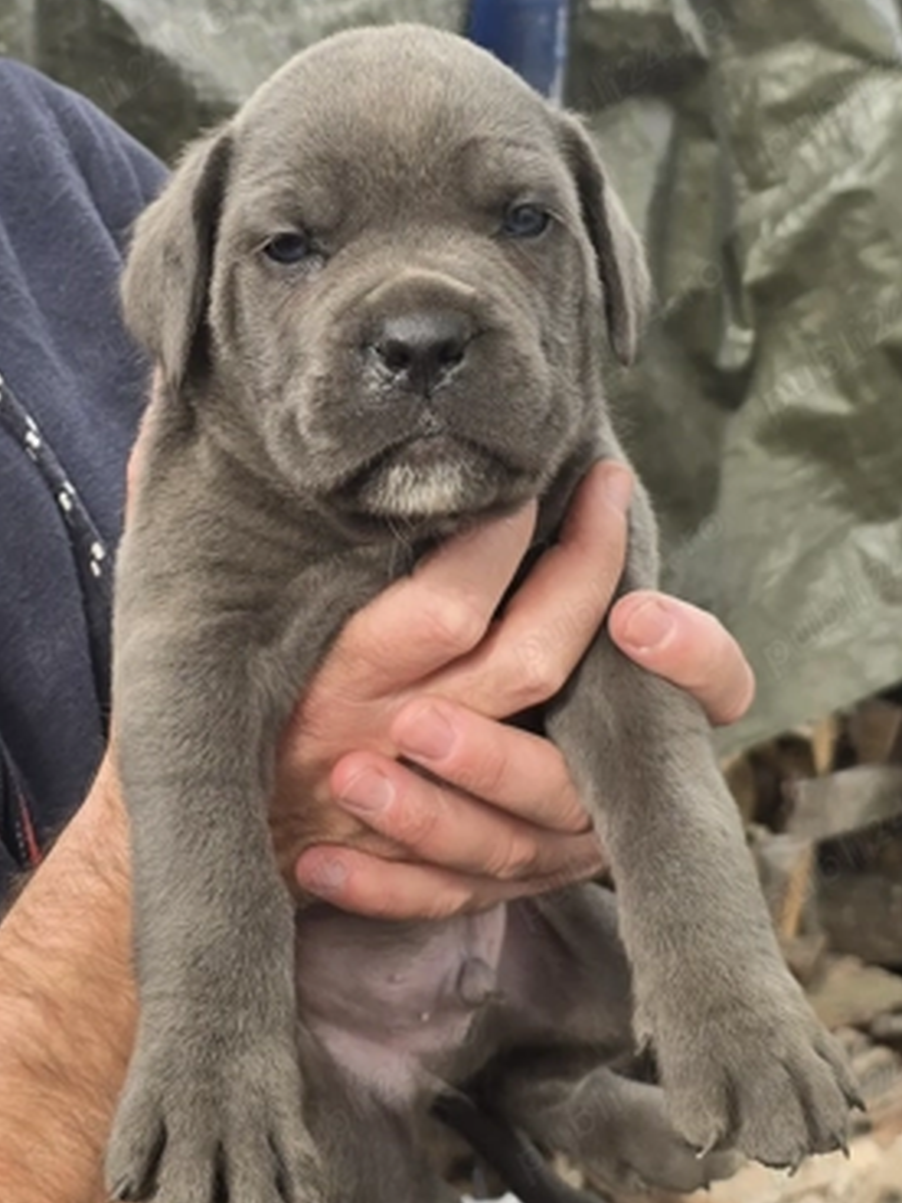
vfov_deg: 69.3
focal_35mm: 25
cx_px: 454
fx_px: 869
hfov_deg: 54.9
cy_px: 634
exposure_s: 1/182
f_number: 1.7
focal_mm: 6.3
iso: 32
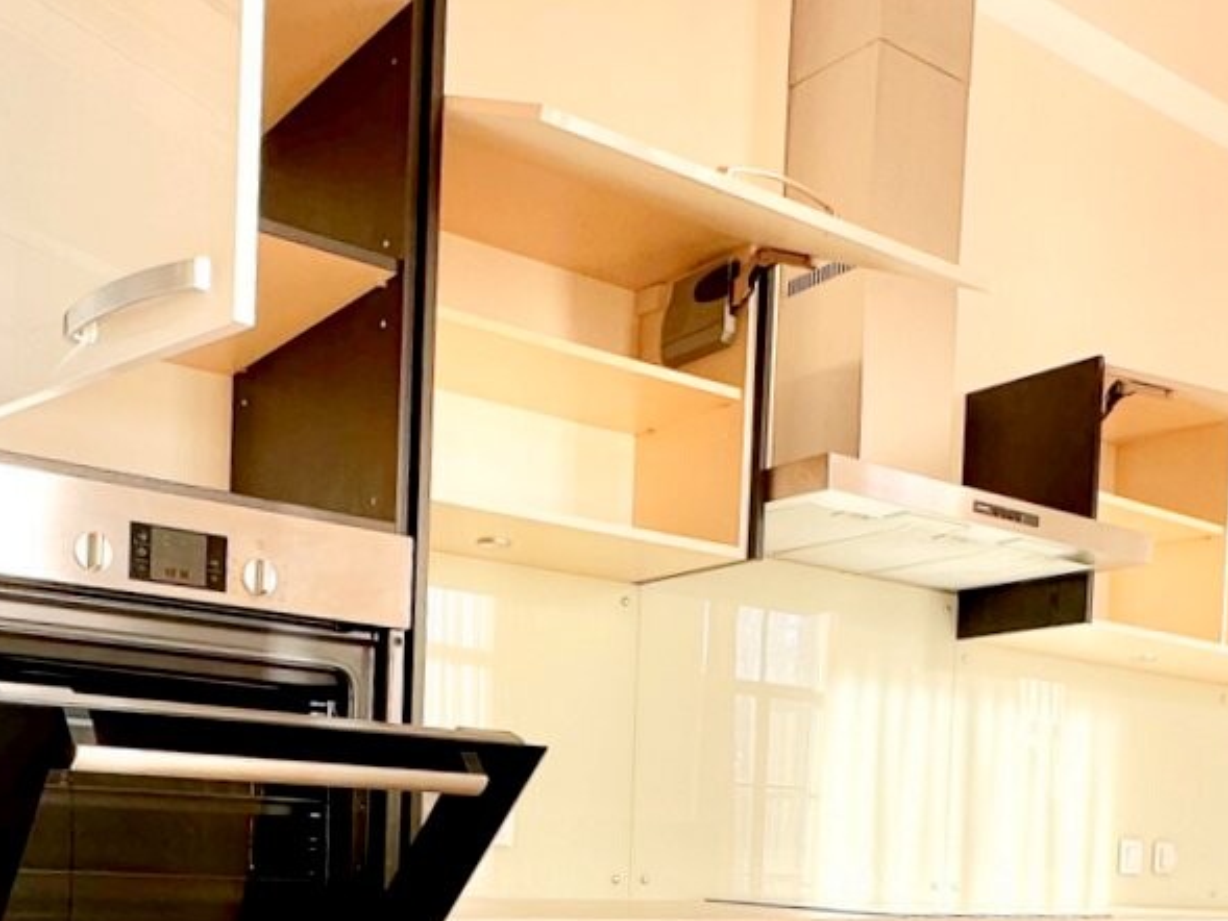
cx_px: 611
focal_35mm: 38
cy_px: 915
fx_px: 1348
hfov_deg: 49.0
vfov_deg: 34.4
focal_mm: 2.22
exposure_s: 1/99
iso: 50
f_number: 2.2
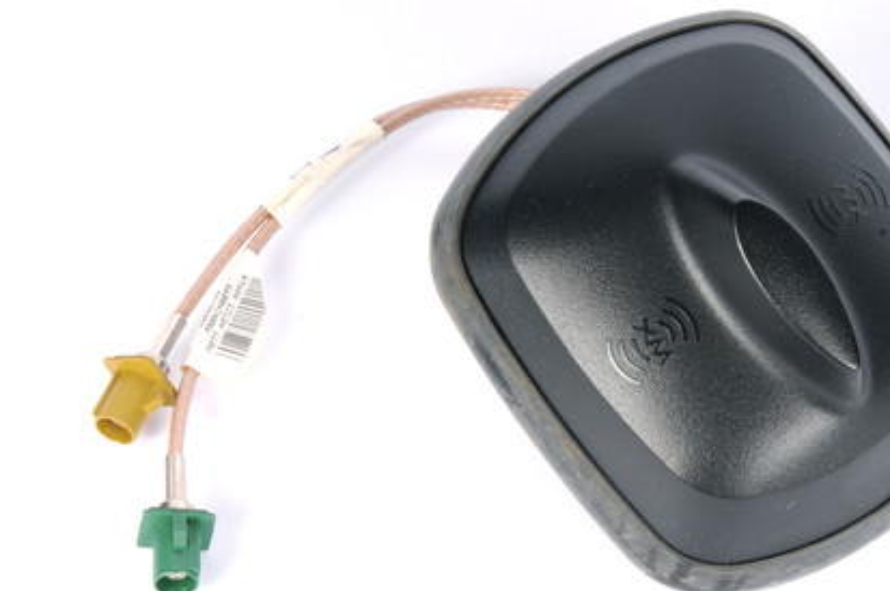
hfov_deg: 11.1
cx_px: 597
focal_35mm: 186
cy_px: 318
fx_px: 4591
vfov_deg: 7.4
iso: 320
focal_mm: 80
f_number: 25
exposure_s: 1/200
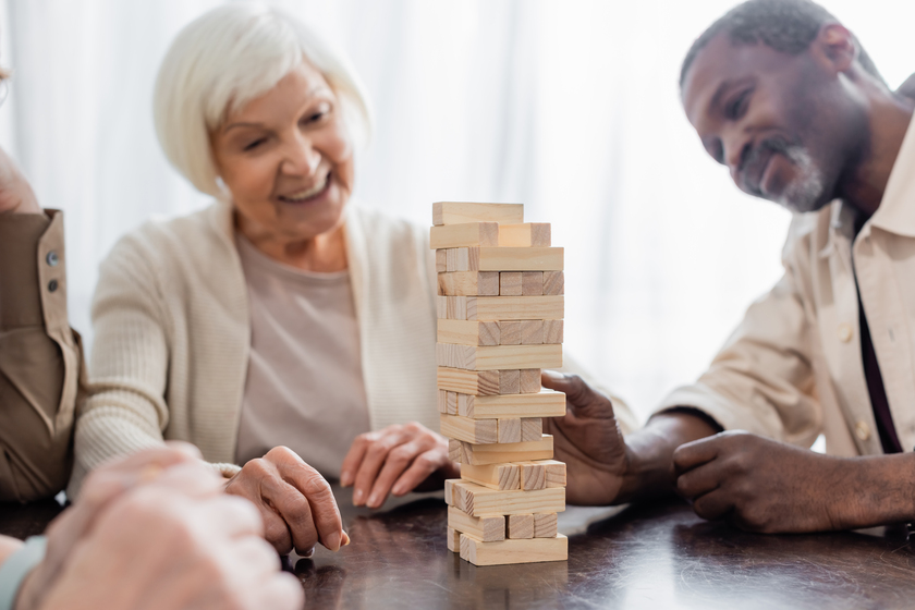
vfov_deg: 27.0
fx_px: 1271
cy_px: 305
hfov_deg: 39.6
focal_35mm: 50
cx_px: 458
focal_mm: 50
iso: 125
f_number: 3.5
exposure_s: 1/200
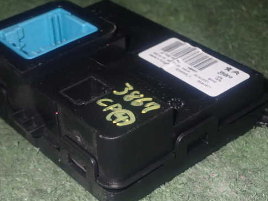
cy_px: 98
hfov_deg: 25.3
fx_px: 596
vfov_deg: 19.1
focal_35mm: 77
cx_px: 117
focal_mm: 11.09
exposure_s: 1/60
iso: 800
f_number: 10
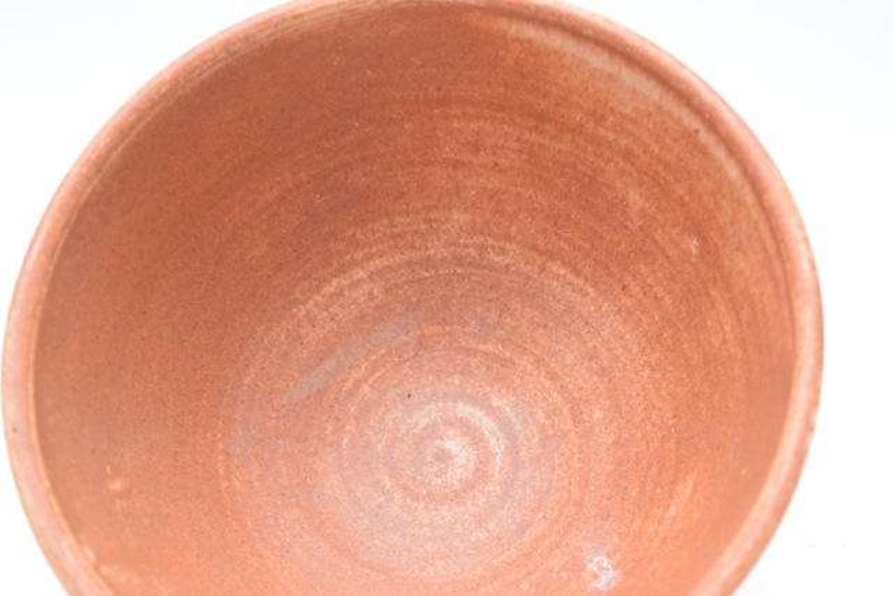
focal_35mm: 82
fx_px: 2049
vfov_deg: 16.6
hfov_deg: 24.6
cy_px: 298
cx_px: 447
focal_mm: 55
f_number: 5.6
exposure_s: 1/125
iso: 800
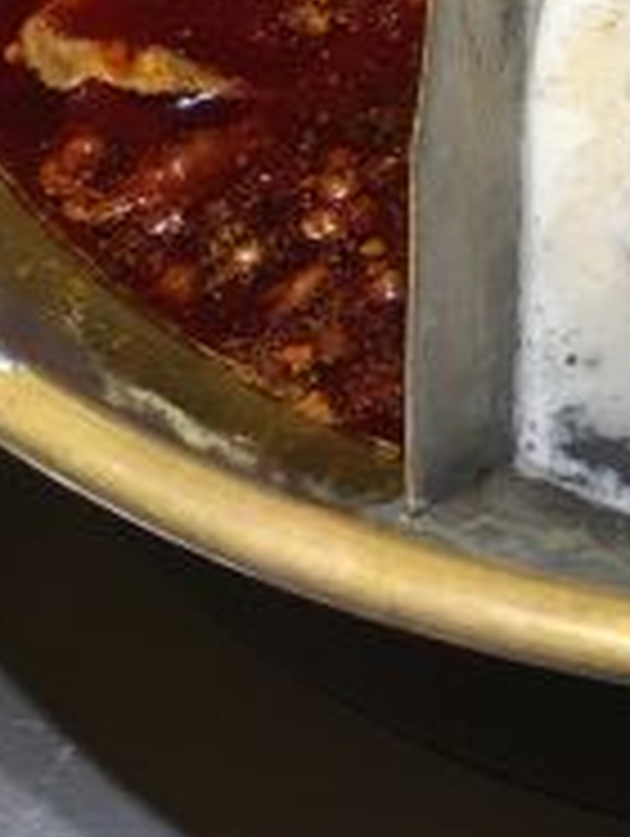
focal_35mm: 109
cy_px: -189
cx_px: 1006
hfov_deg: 12.8
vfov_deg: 17.1
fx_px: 2639
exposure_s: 1/33
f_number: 2.2
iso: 25
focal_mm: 4.15
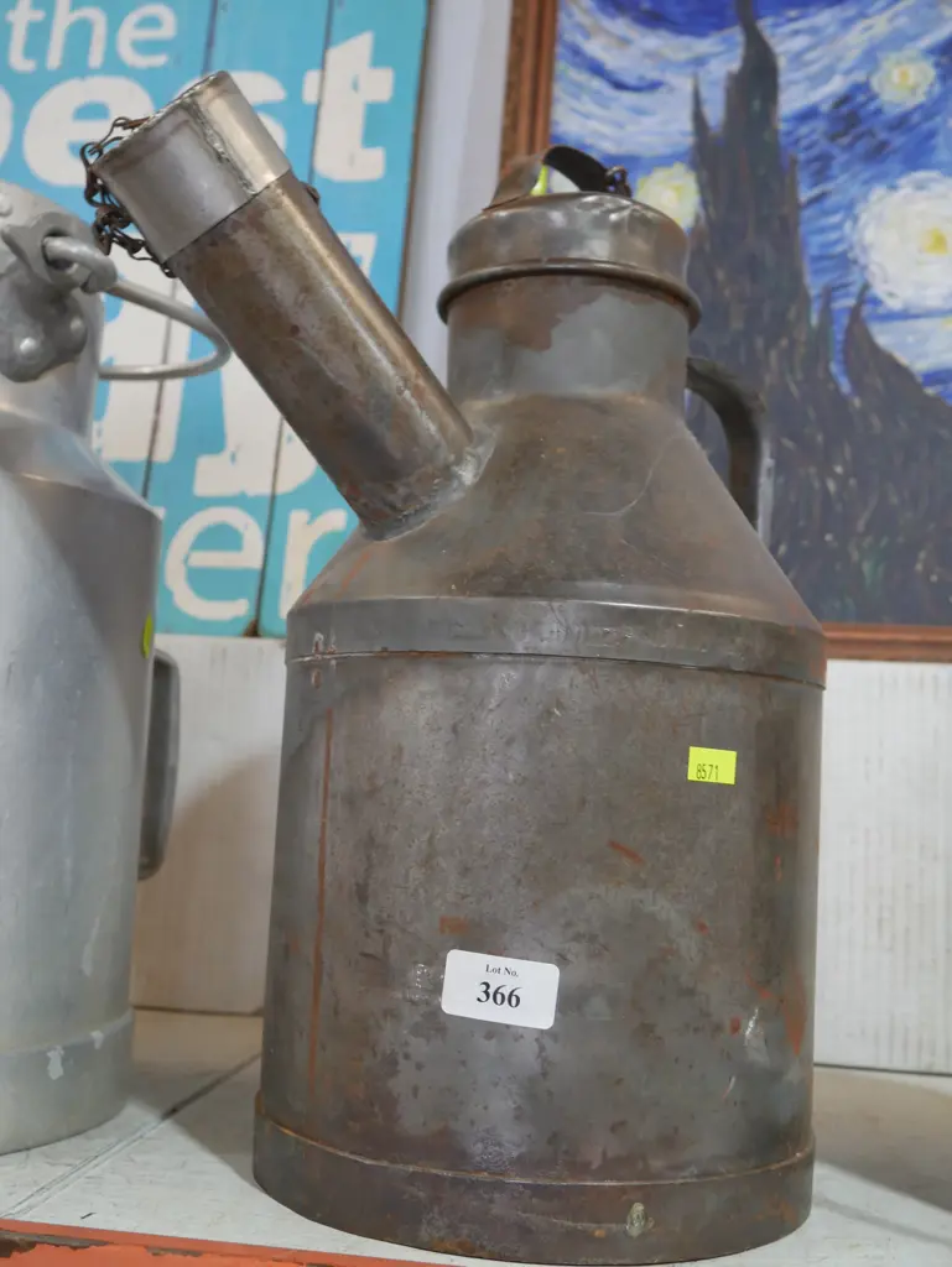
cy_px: 634
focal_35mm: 38
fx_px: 1392
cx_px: 476
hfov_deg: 37.8
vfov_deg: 49.0
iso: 640
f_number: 4.1
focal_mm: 19
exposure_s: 1/60
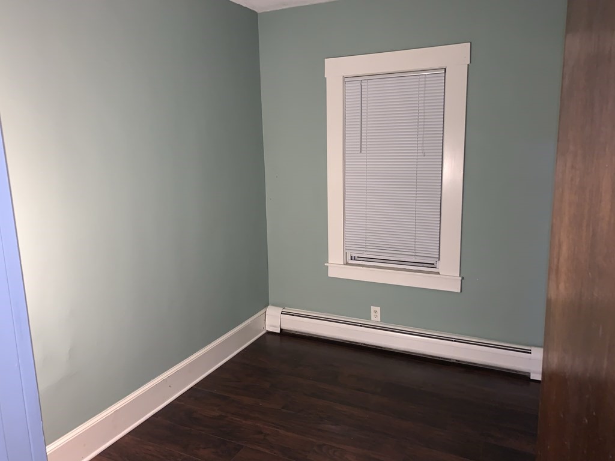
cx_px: 308
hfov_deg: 67.3
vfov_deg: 53.1
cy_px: 230
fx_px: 462
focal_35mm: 26
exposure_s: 1/5
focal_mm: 4.25
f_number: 1.8
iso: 80
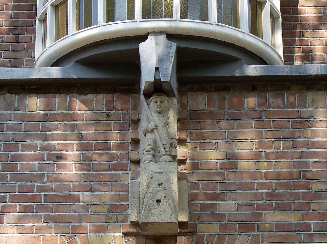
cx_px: 164
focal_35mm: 108
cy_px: 122
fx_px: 1018
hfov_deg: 18.3
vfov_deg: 13.7
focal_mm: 18
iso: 100
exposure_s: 1/136
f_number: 4.8
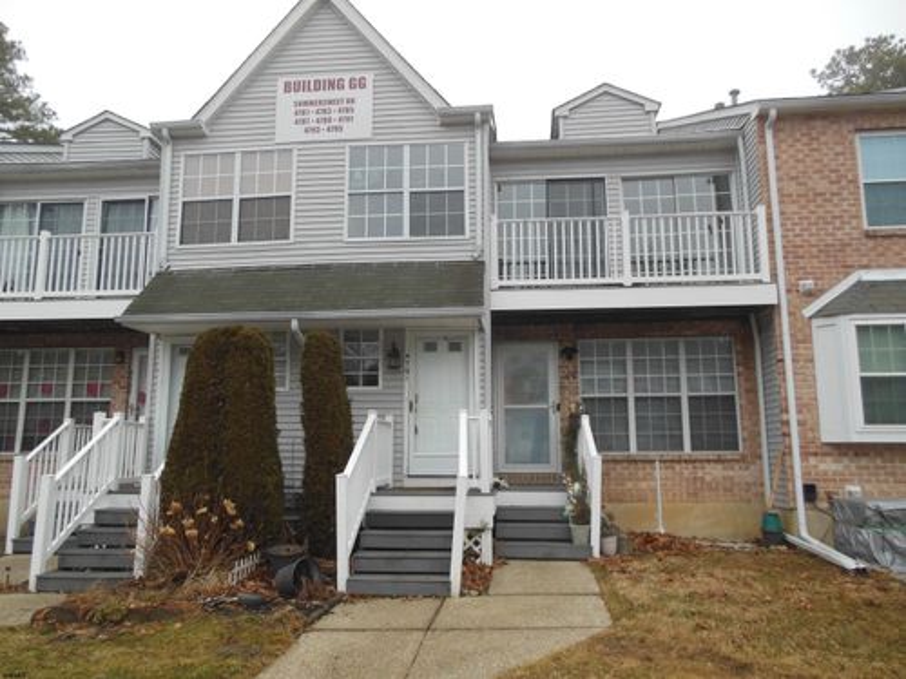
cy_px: 340
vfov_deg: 54.9
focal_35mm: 25
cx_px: 453
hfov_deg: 69.4
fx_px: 654
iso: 125
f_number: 3.2
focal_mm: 4.5
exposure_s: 1/250
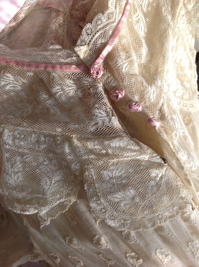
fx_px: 269
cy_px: 134
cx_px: 100
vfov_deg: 52.7
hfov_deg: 40.6
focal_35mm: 35
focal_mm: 4.28
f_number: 2.4
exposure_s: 1/203
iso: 50
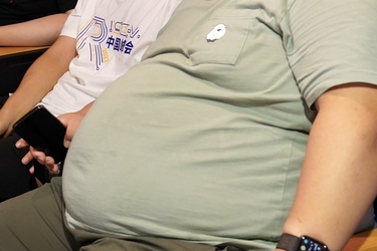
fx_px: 859
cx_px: 87
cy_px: 16
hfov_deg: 24.5
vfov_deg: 16.4
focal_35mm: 82
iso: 5000
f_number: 5
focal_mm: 38
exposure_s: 1/40
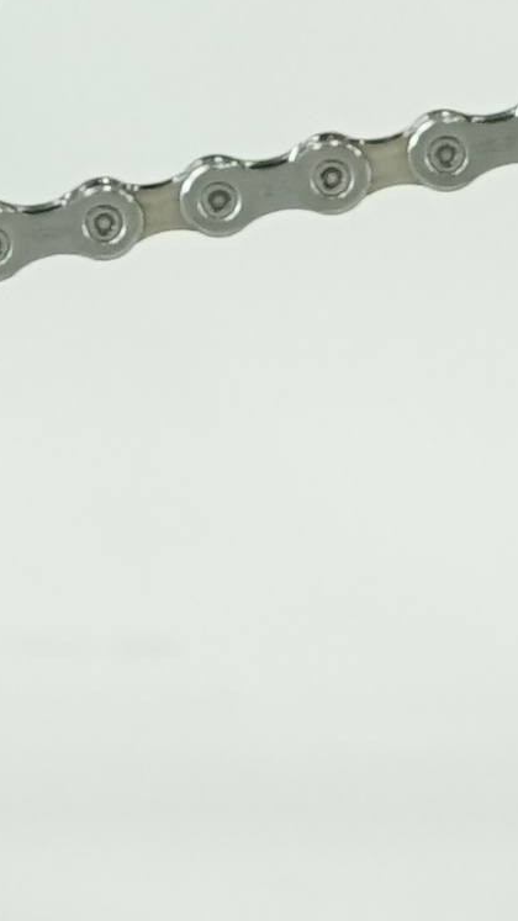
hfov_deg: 2.9
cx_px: -175
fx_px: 10064
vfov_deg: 5.2
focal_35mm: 412
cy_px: -736
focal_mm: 49
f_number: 5.6
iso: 1600
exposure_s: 1/200
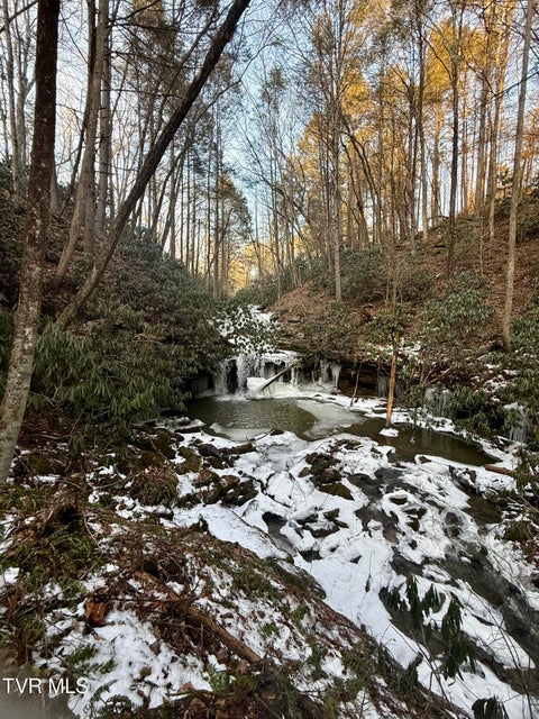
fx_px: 291
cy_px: 360
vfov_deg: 102.1
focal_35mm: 14
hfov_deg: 85.7
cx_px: 270
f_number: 2.2
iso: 125
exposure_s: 1/99
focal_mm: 2.22
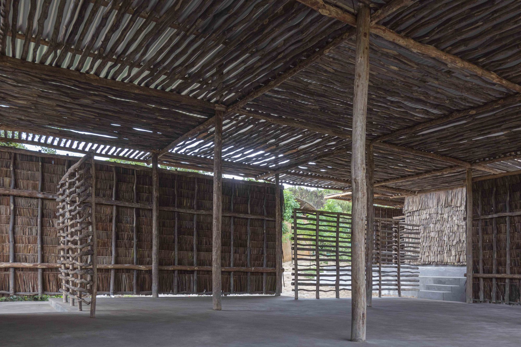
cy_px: 174
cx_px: 260
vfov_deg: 46.4
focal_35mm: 28
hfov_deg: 65.5
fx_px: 405
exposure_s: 1/30
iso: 100
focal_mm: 10.4
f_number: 5
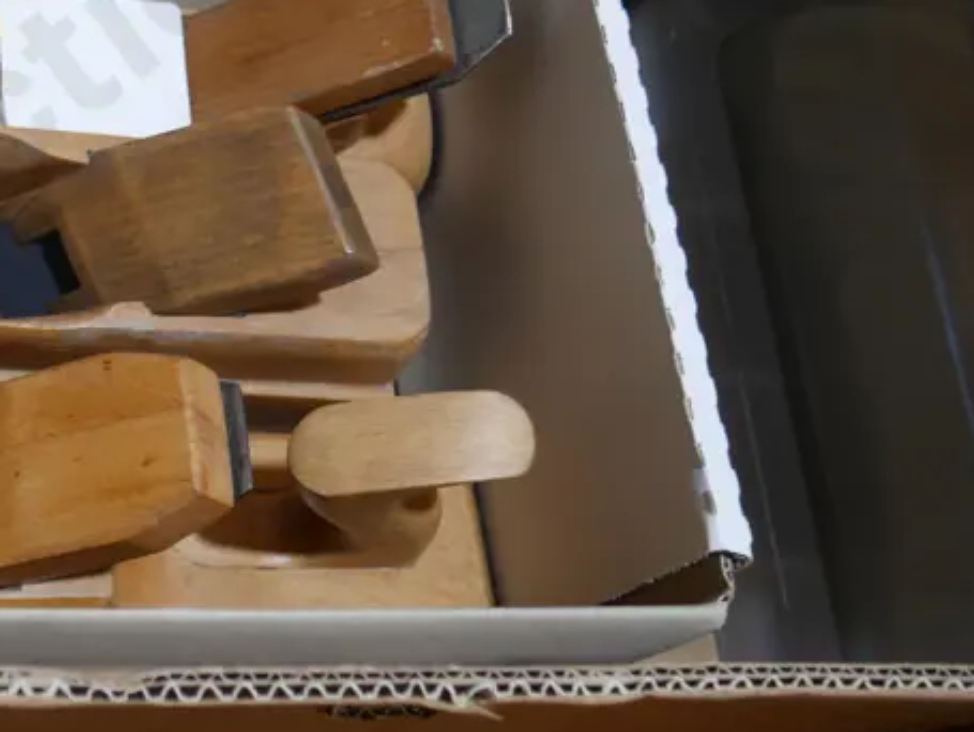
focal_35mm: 63
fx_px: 1774
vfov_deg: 23.1
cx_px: -69
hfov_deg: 28.2
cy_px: 174
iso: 200
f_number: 3.5
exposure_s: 1/80
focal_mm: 14
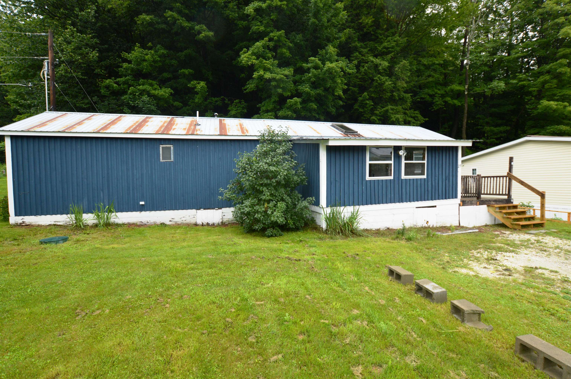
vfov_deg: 77.2
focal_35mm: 15
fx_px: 238
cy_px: 190
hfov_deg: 100.4
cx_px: 286
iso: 280
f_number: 5.6
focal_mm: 10
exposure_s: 1/125
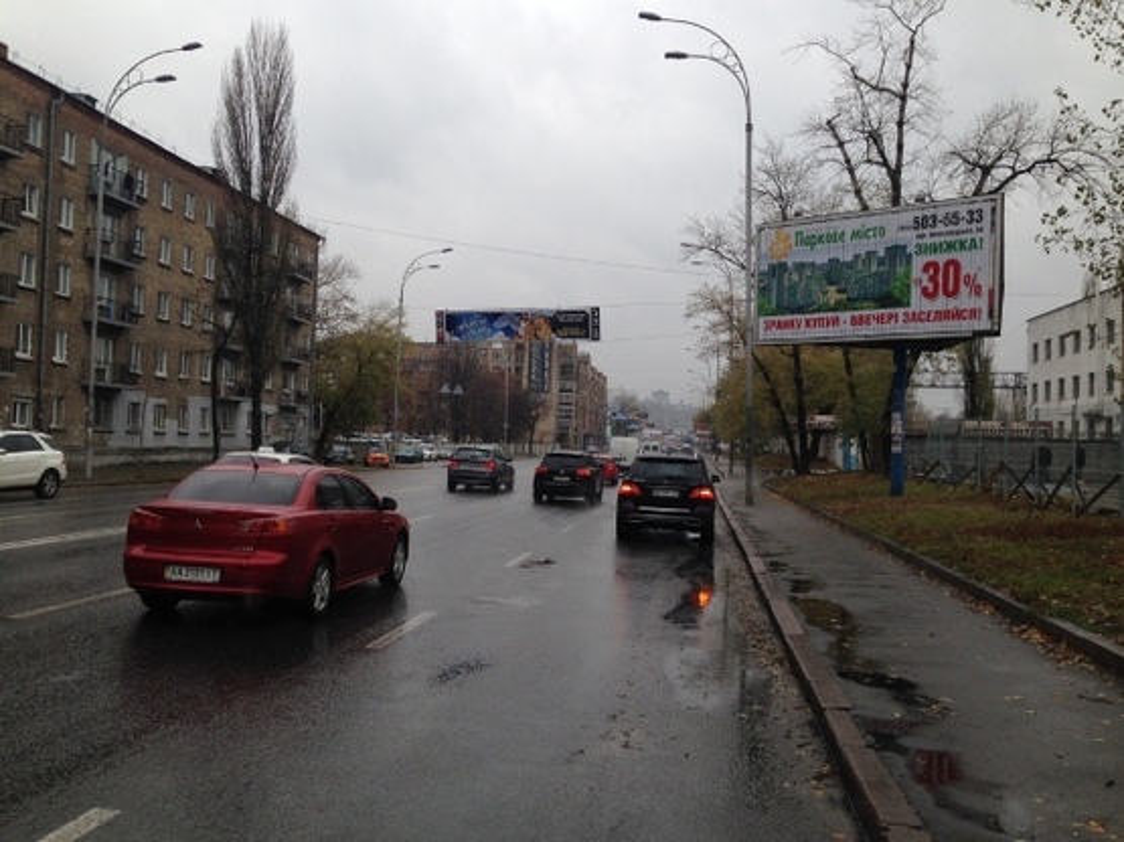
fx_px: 1071
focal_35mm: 33
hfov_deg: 55.4
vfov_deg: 42.9
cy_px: 421
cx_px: 562
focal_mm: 4.12
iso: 50
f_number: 2.4
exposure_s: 1/276
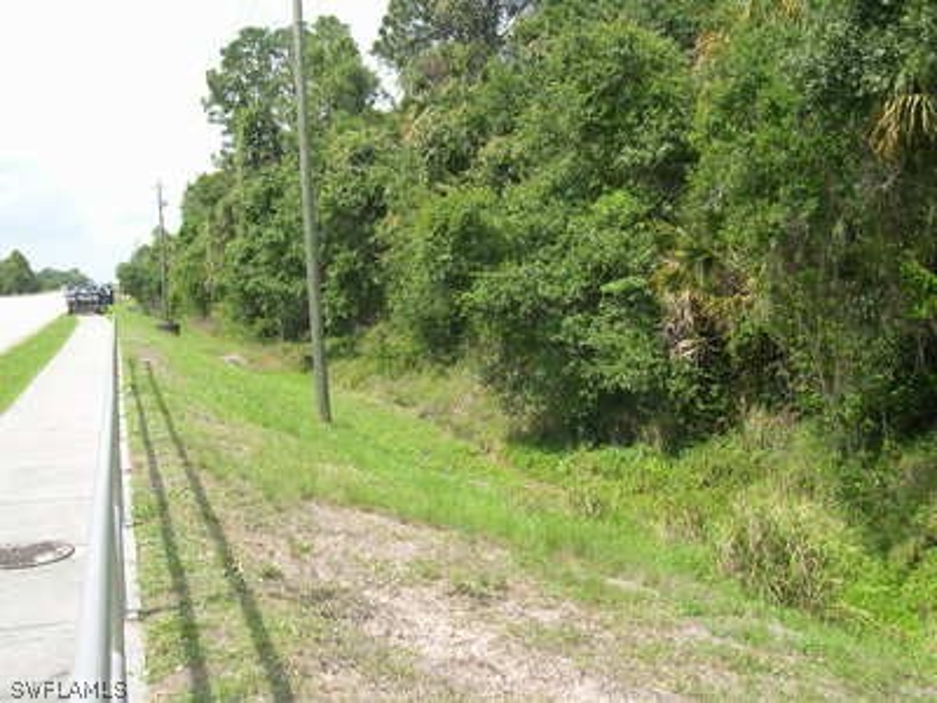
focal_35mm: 38
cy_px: 352
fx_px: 1029
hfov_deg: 49.0
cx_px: 468
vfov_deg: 37.7
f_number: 7.6
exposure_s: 1/93.4
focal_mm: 8
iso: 100
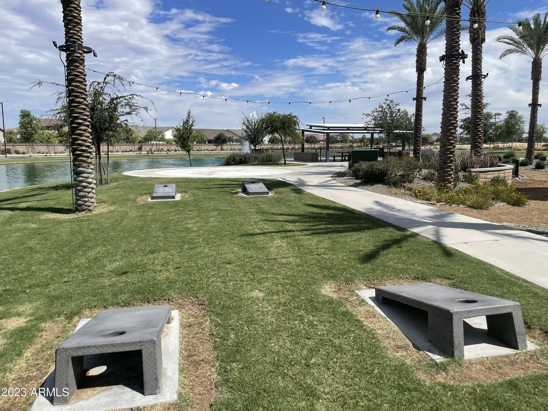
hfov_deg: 67.3
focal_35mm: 26
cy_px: 206
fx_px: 412
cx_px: 274
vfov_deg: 53.1
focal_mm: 4.2
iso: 32
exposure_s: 1/5556
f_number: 1.6
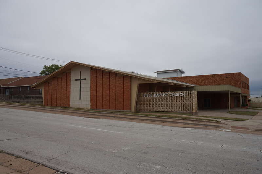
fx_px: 218
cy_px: 87
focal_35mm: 30
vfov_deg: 43.6
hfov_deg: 61.9
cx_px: 131
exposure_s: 1/160
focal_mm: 20
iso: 100
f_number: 9
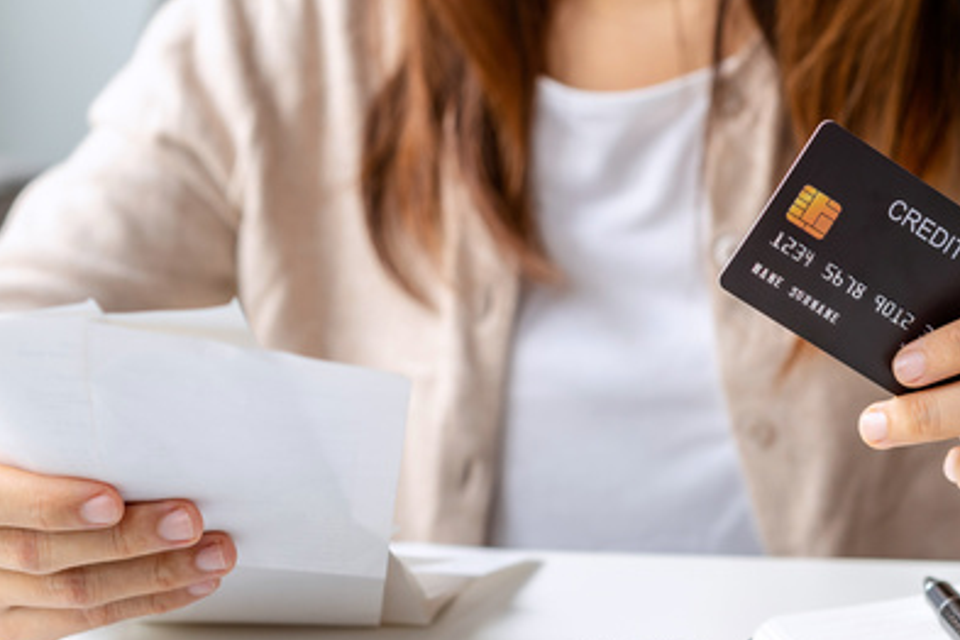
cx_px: 589
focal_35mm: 91
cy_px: 363
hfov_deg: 22.3
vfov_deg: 15.0
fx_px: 2426
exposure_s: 1/50
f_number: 4
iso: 200
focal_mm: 55
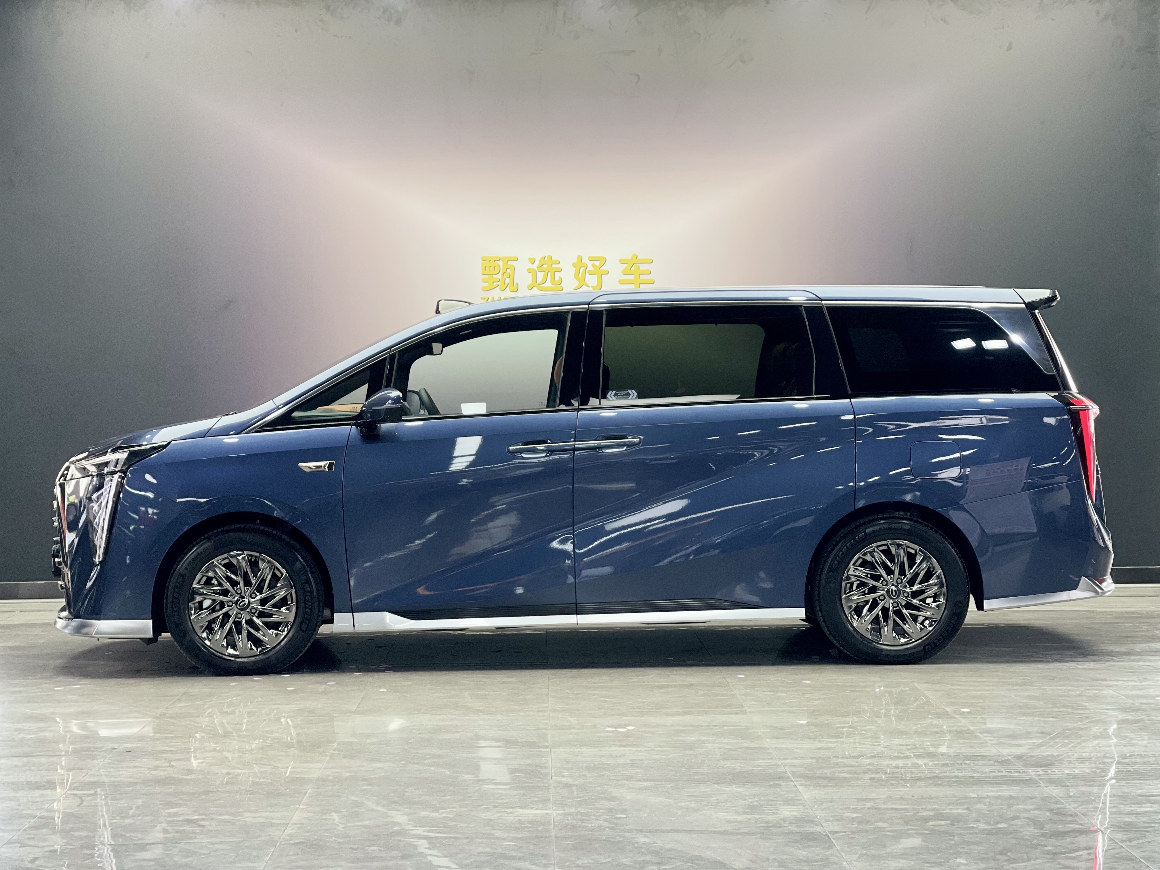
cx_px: 580
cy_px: 435
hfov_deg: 30.3
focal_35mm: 64
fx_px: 2145
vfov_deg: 22.9
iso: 125
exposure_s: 1/100
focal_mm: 7.5
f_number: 2.2
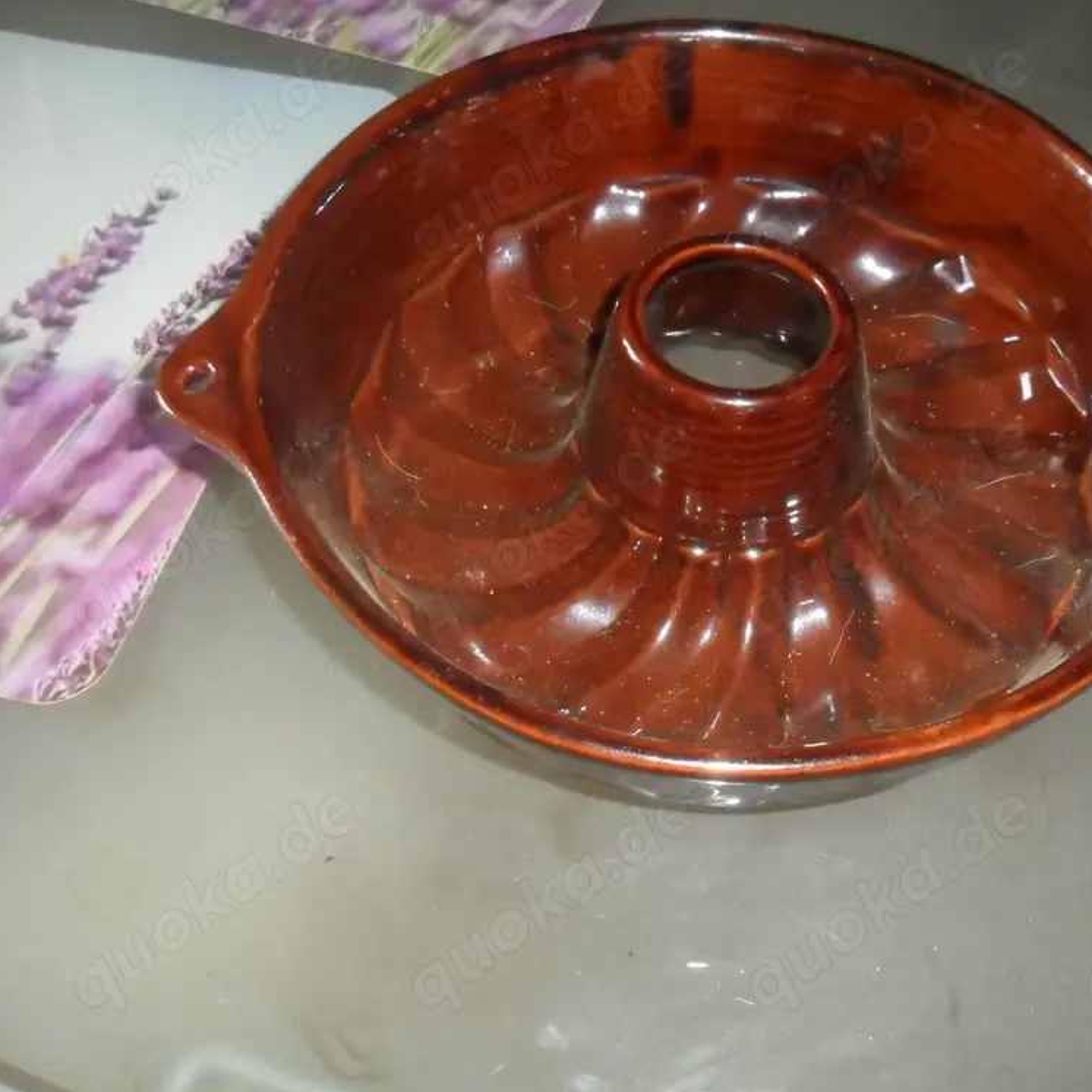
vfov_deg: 51.1
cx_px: 728
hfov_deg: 50.2
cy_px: 546
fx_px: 1142
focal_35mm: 32
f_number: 3.5
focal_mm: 4.9
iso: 400
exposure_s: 1/45
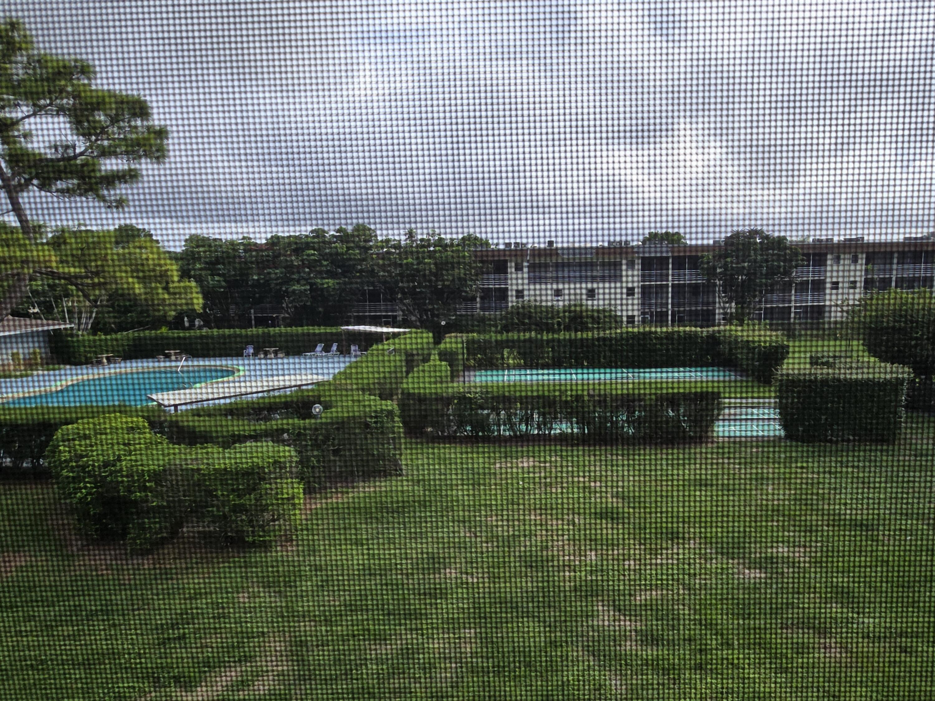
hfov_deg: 106.2
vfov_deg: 89.9
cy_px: 350
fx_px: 351
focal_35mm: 13
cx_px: 468
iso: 50
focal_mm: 2.2
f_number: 2.2
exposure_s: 1/807
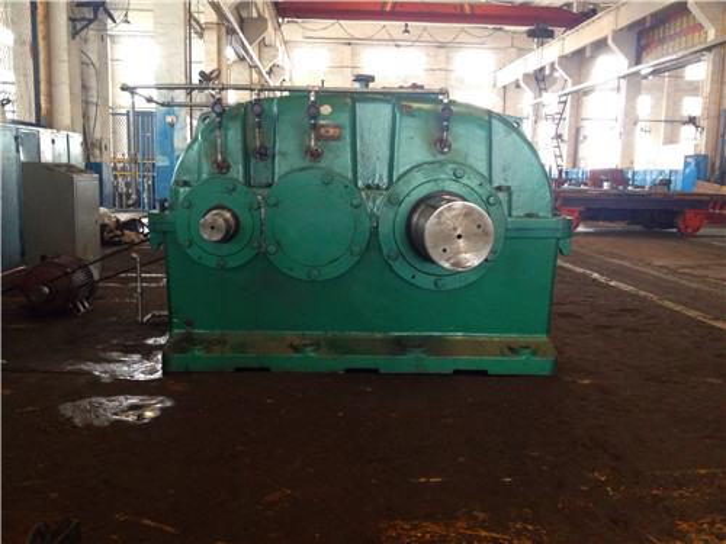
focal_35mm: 35
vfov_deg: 40.7
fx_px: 734
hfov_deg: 52.6
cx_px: 363
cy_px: 272
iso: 250
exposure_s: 1/20
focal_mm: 4.28
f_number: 2.4
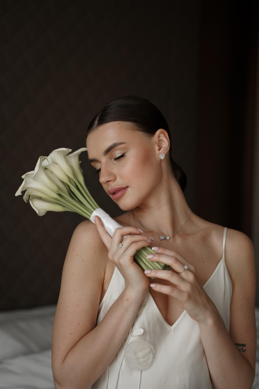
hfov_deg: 21.9
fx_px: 669
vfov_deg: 32.4
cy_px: 194
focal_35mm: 62
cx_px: 130
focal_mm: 62
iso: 640
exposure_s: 1/1000
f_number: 2.8
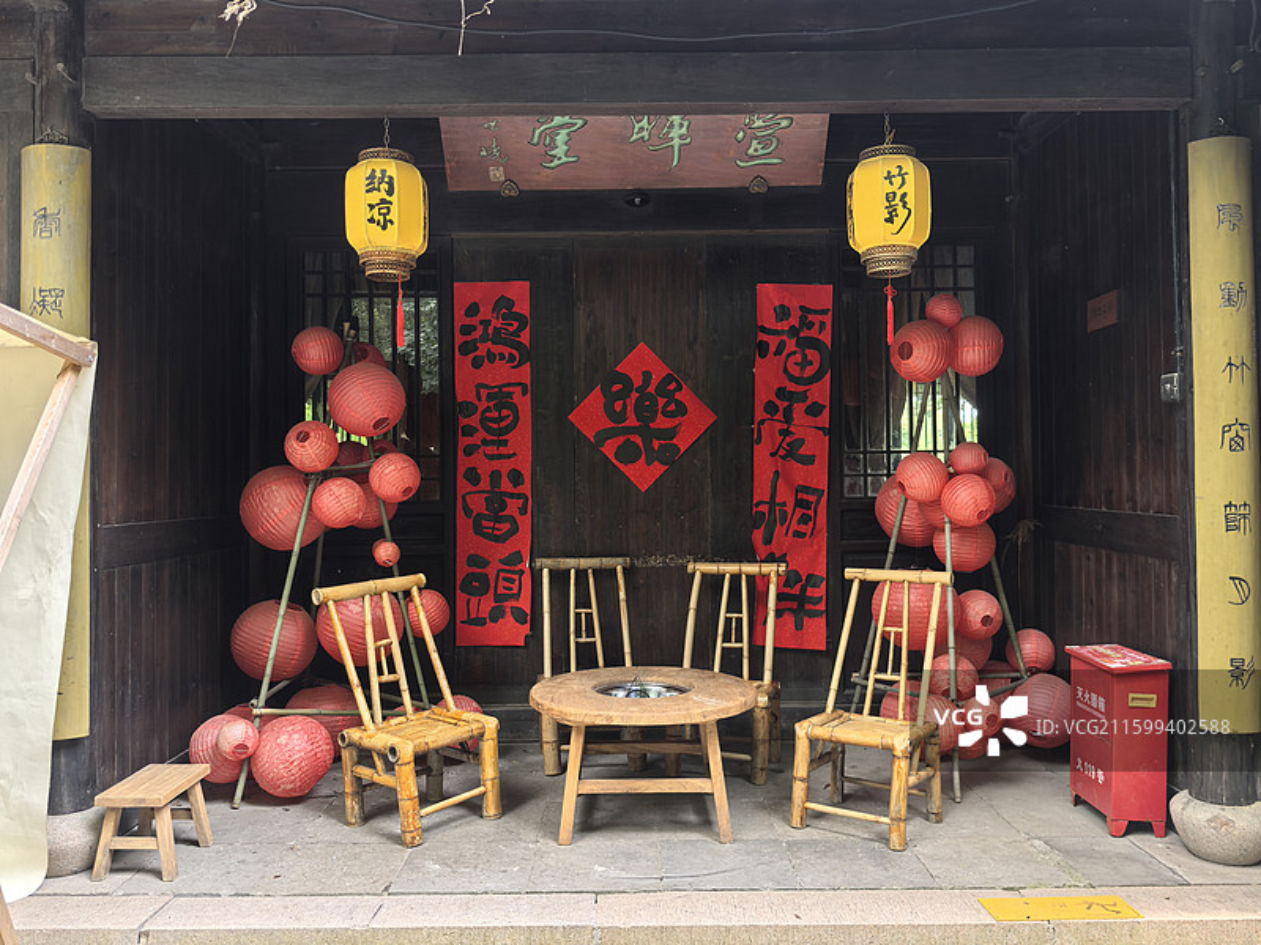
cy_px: 472
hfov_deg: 65.3
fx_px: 984
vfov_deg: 51.4
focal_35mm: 27
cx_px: 630
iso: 80
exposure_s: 1/100
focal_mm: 6.98
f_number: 1.4
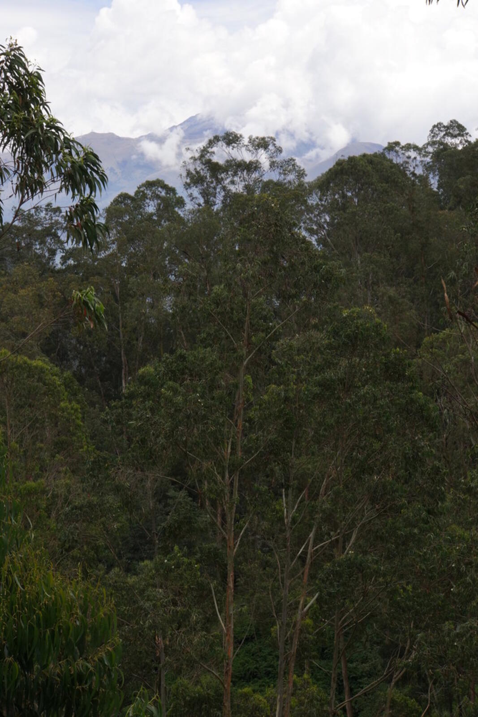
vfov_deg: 19.5
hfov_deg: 13.0
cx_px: 239
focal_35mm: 105
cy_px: 358
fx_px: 2091
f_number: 10
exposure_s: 1/400
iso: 400
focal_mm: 70.2
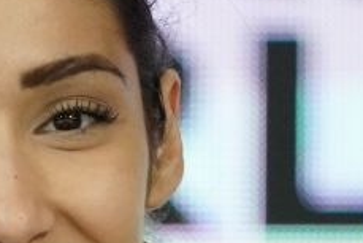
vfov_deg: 0.4
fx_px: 31701
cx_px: -281
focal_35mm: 3142
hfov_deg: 0.7
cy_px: 677
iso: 4000
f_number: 2.8
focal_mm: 400
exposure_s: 1/500
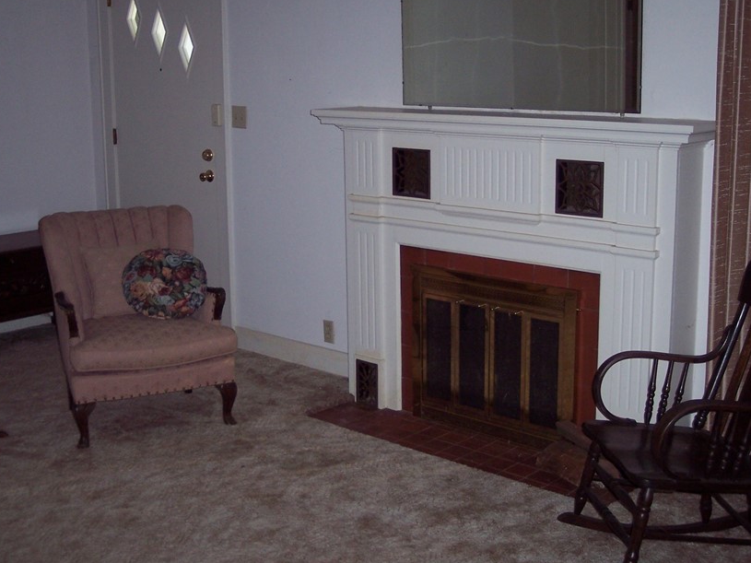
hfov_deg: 38.9
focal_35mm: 49
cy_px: 257
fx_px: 1063
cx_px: 355
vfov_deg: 29.7
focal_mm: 8
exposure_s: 1/60
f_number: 2.8
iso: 140
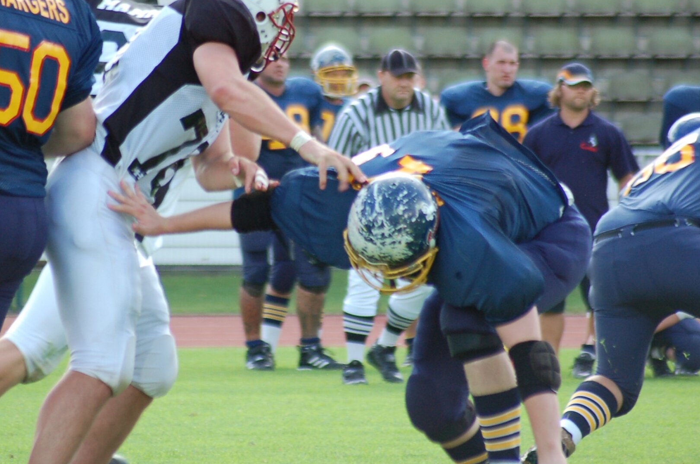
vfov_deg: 2.8
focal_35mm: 489
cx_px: 309
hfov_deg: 4.2
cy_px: 159
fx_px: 9489
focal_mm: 240
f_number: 5.3
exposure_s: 1/500
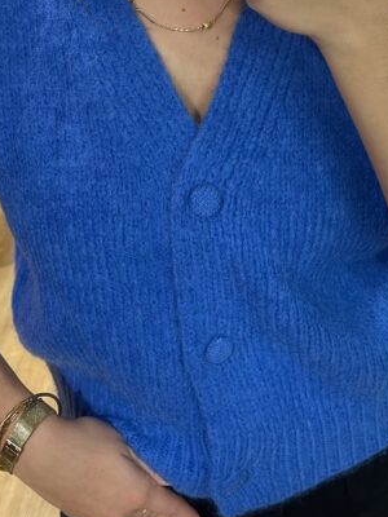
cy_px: 178
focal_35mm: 52
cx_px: 213
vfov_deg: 36.5
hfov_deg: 28.0
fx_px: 777
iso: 80
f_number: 1.5
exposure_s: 1/50
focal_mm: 5.7
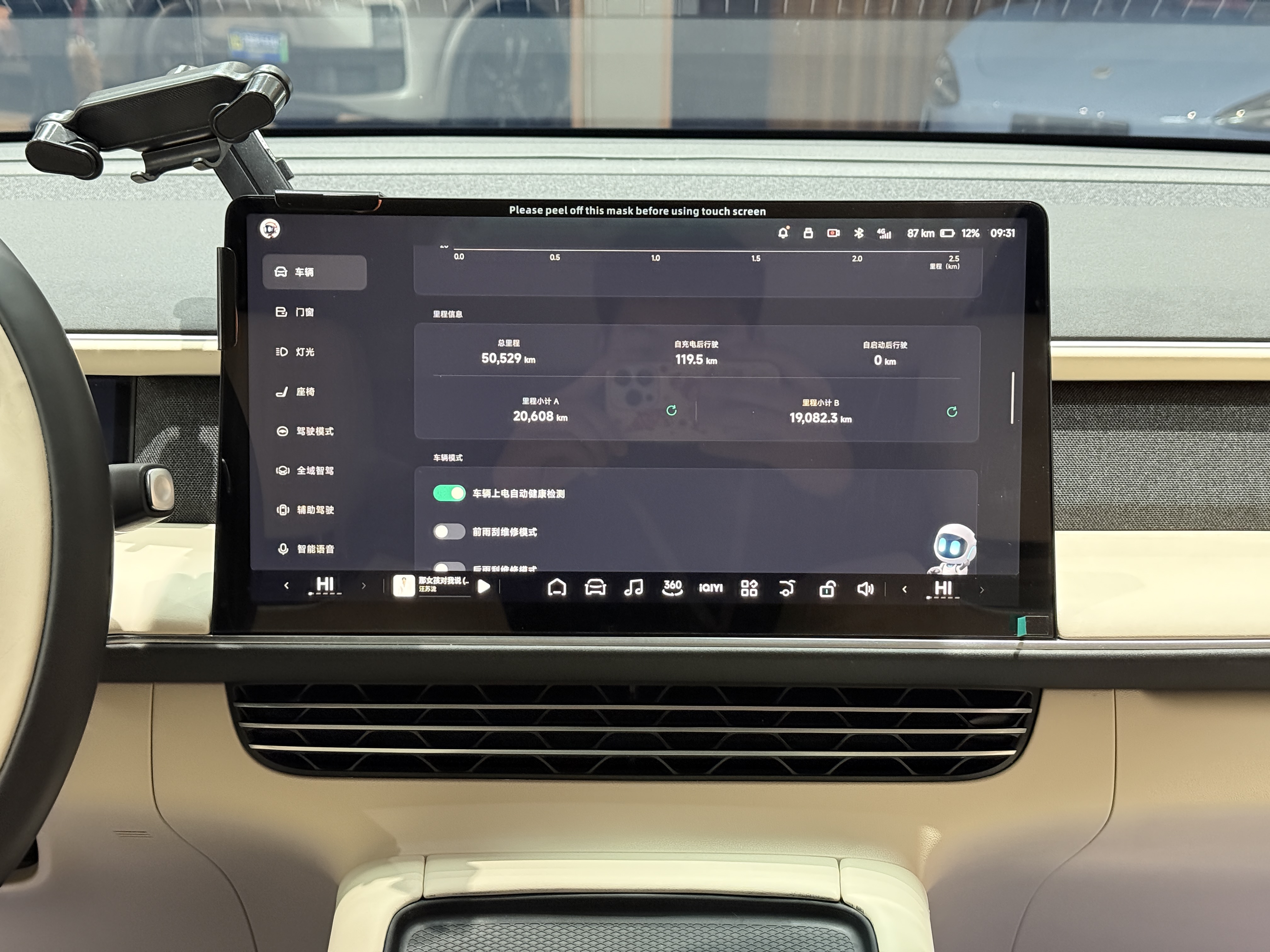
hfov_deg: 39.7
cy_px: 476
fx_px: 1761
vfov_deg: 30.3
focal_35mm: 48
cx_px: 635
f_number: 1.78
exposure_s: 1/25
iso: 640
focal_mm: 6.76
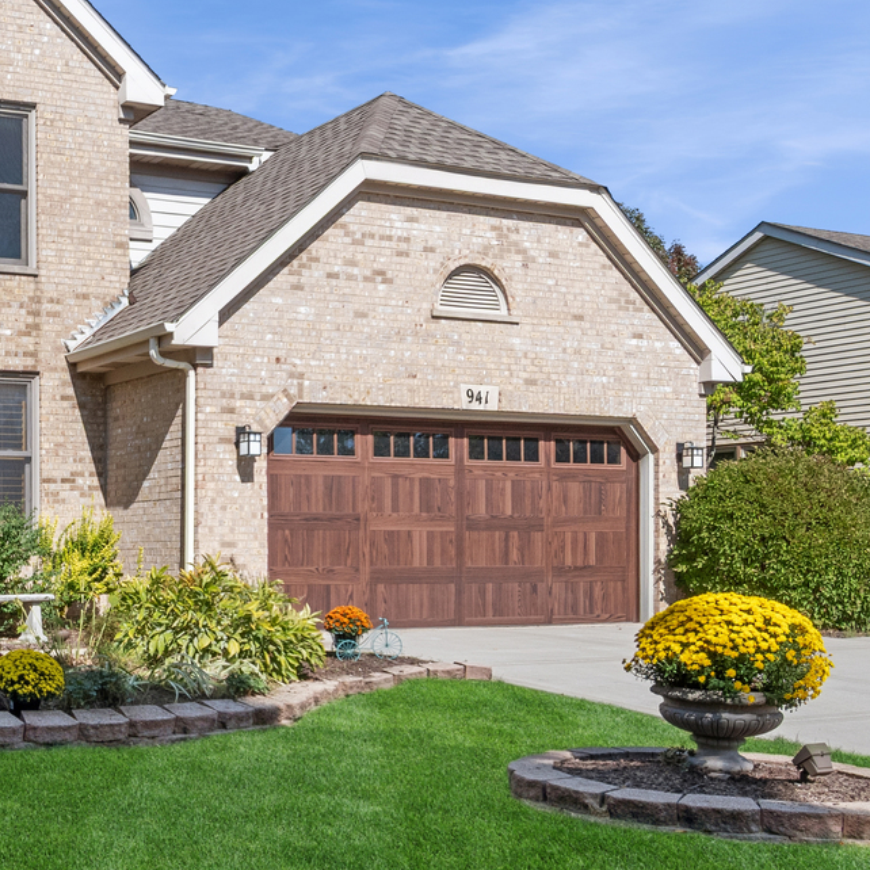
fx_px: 1280
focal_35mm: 45
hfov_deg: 33.8
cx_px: -31
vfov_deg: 37.4
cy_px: 529
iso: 250
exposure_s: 1/500
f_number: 8
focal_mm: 14
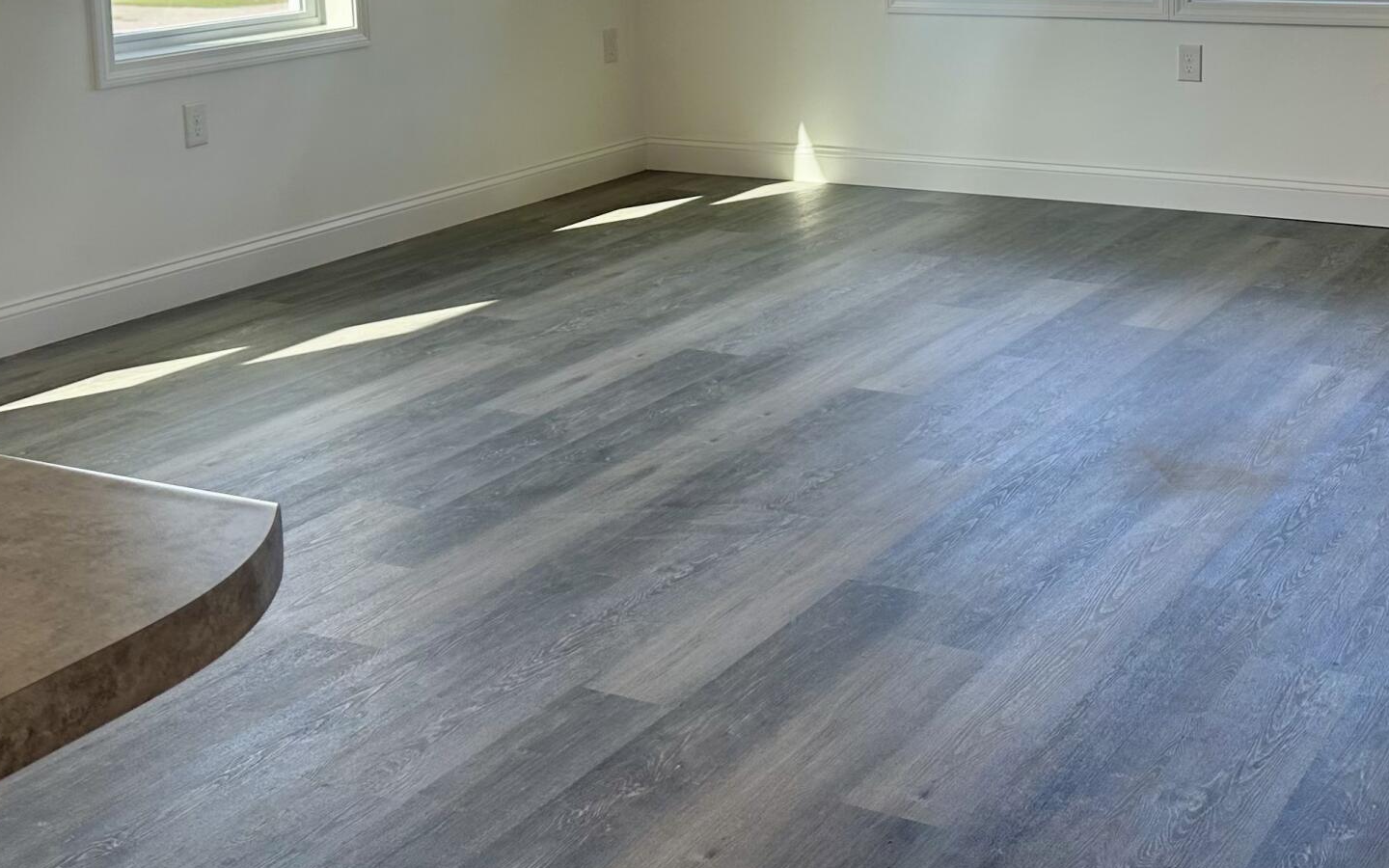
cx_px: 862
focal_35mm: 53
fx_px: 2006
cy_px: 90
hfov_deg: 38.0
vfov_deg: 23.8
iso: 80
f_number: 1.78
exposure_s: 1/224
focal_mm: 6.86
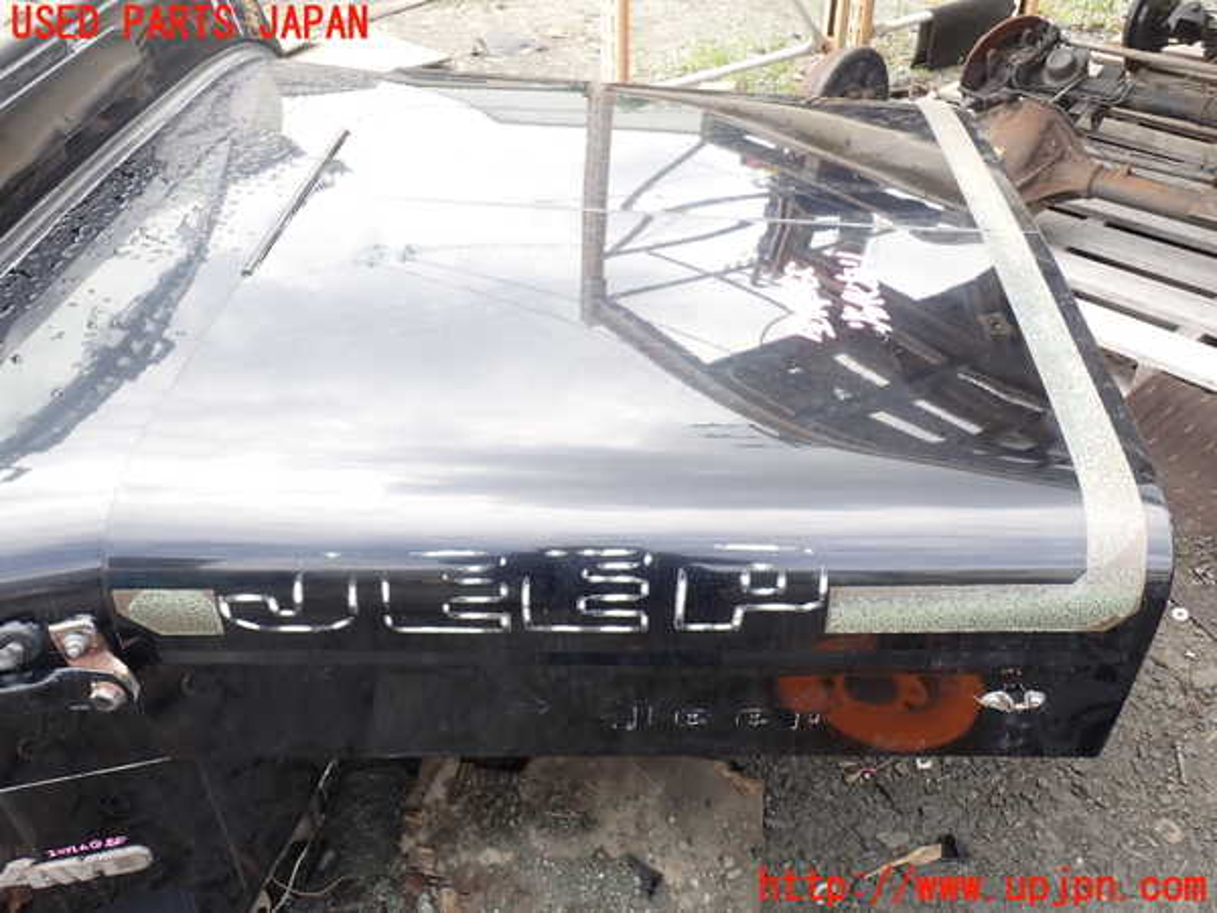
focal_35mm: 30
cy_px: 456
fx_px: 1055
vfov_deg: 46.8
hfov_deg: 60.0
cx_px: 608
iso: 100
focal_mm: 5.4
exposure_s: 1/160
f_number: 3.2
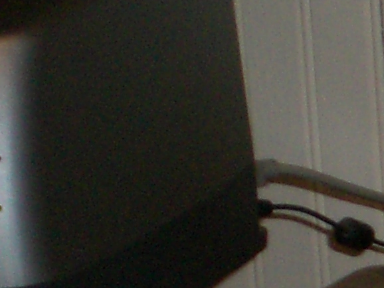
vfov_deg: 7.7
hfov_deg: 9.7
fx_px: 2053
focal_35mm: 185
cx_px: 856
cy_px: 577
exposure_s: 1/60
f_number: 3.1
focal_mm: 6.3
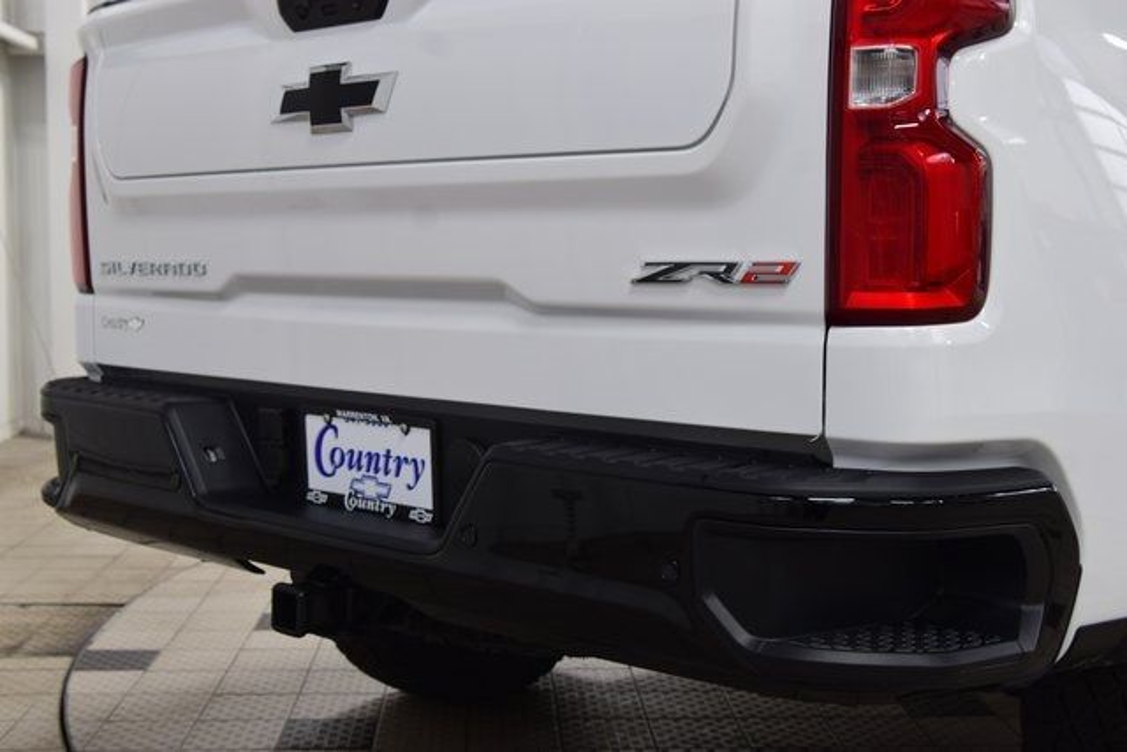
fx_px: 1503
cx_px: 564
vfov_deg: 28.1
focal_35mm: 48
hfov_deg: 41.1
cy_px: 376
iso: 400
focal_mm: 32
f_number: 6.3
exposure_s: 1/15
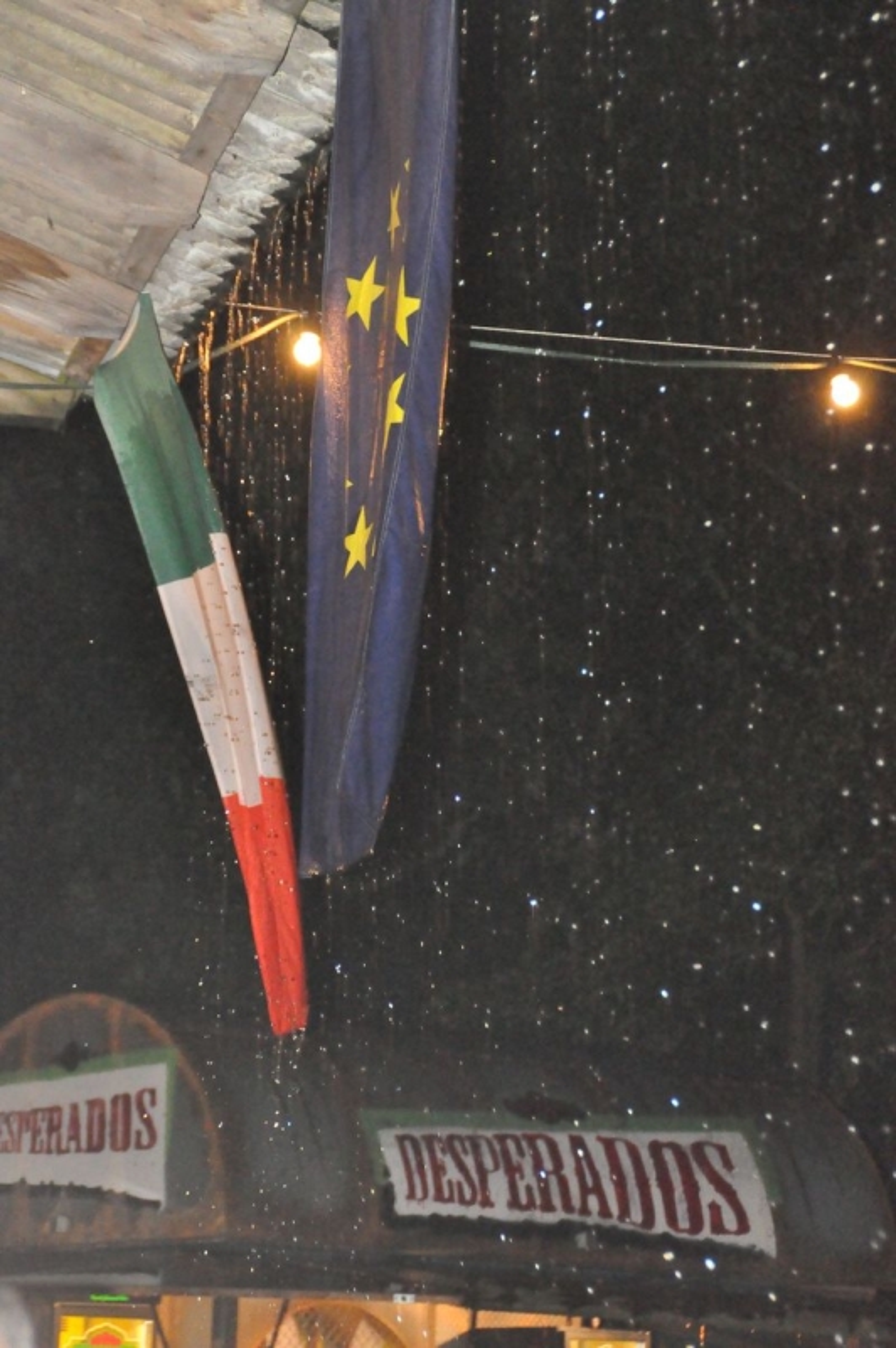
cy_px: 674
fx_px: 4824
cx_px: 448
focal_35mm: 129
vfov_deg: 15.9
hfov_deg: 10.6
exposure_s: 1/60
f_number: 7.1
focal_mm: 86
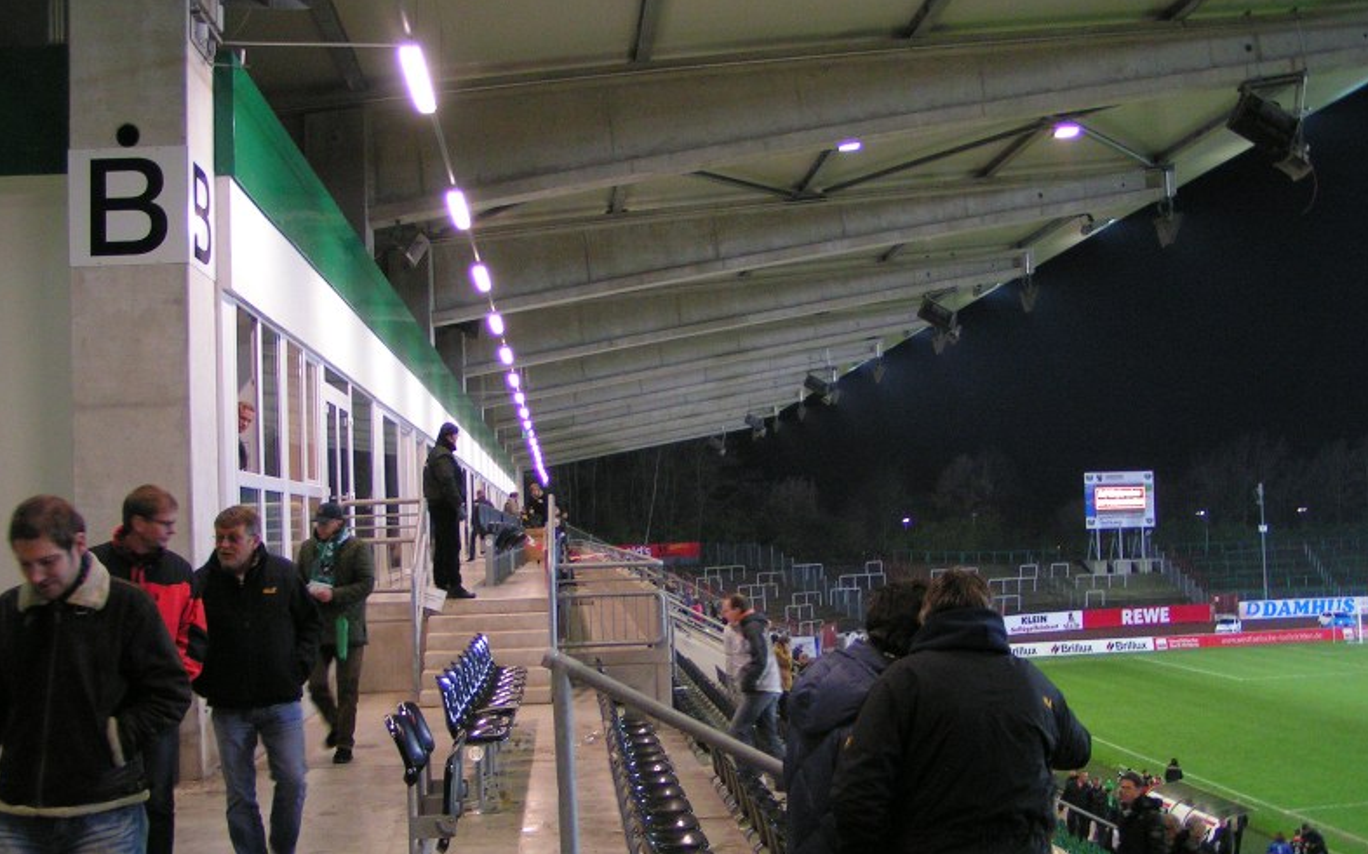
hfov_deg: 48.2
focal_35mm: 41
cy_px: 459
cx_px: 681
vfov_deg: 31.2
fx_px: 1528
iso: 200
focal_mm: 5.8
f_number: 2.8
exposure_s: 1/20
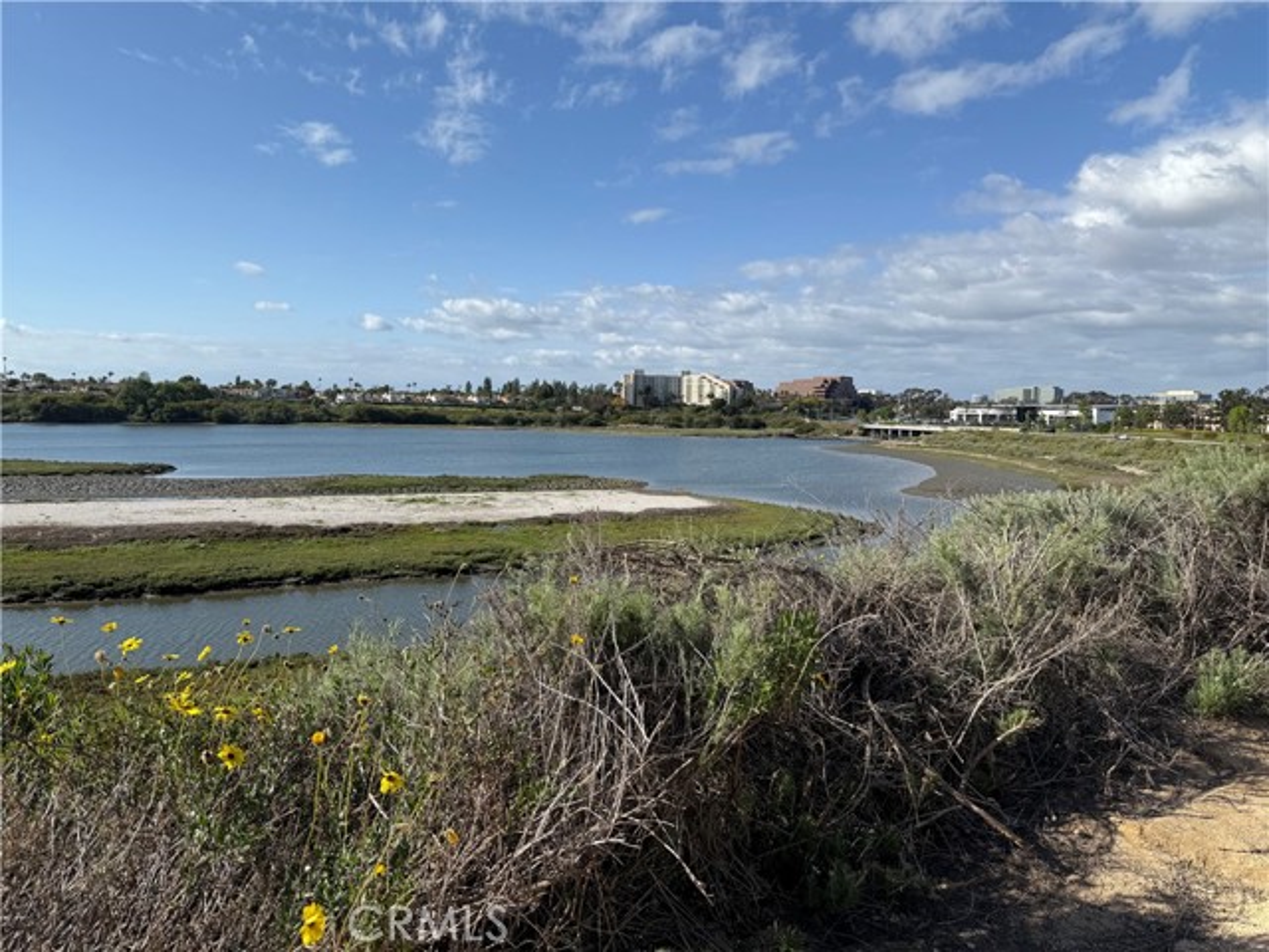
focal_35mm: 24
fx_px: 880
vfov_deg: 56.8
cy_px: 476
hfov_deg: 71.6
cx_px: 634
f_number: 1.78
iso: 80
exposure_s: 1/5714
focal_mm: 6.76
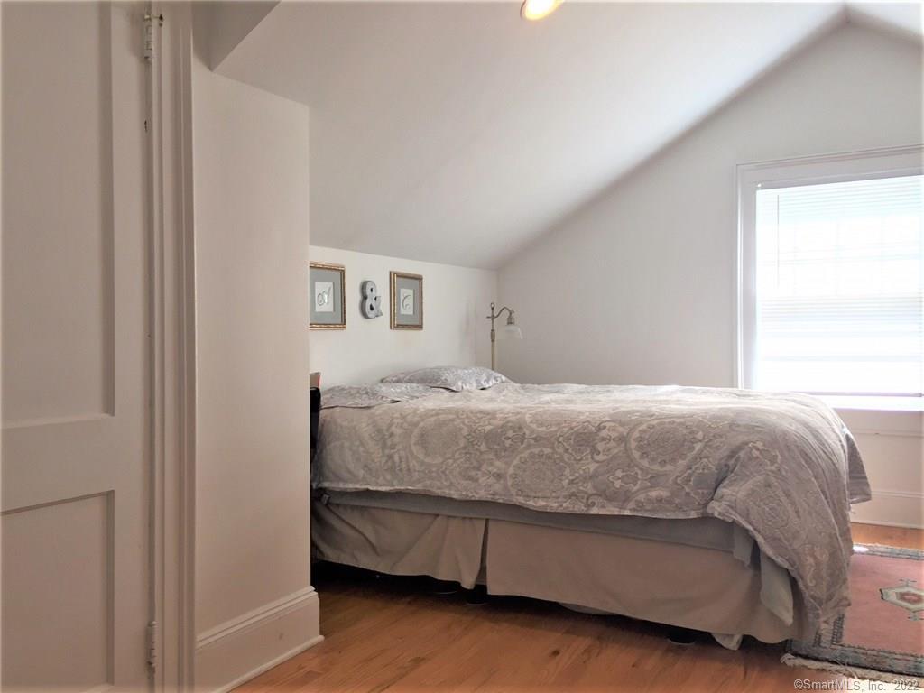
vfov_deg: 48.2
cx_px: 462
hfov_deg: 61.7
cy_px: 346
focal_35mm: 29
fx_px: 774
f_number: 2.2
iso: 32
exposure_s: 1/40
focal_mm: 4.15
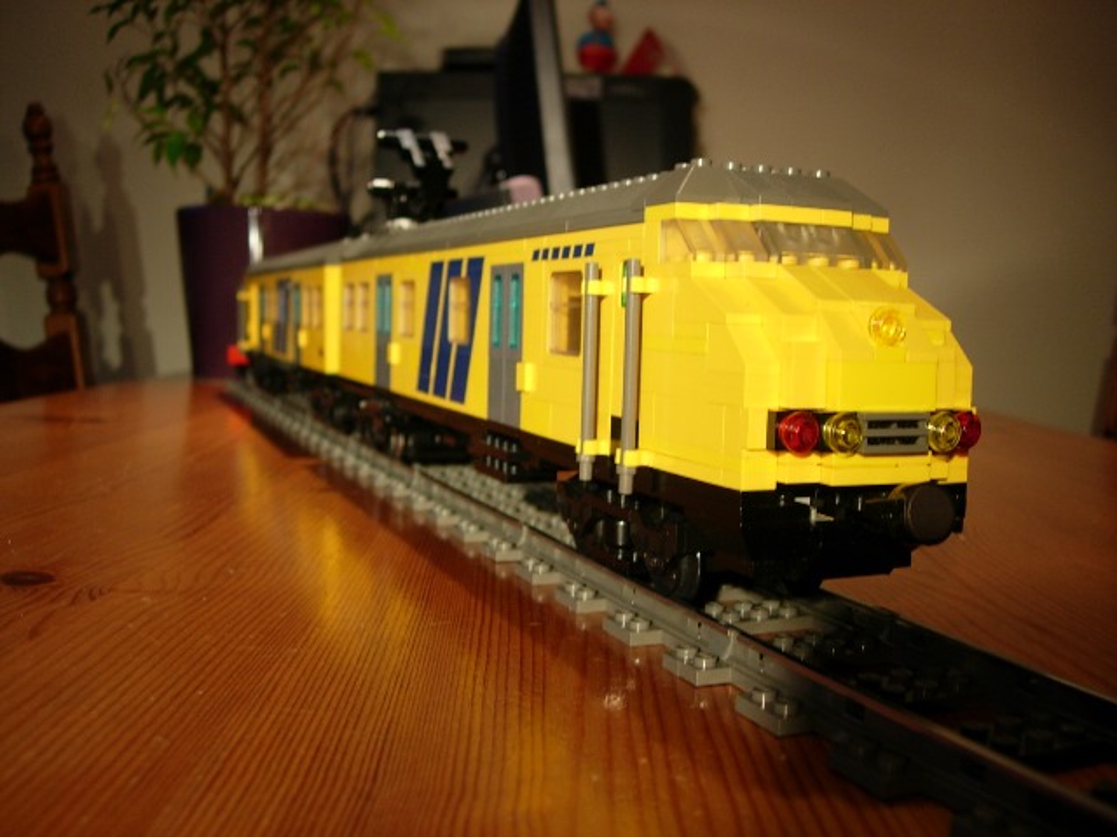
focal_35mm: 38
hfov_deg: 49.0
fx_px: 1226
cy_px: 418
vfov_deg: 37.7
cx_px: 558
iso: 64
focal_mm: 7.8
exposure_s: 1/12.3
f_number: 2.8
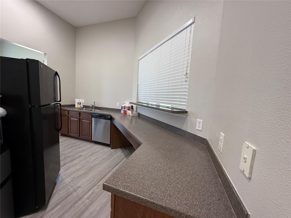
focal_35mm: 14
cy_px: 109
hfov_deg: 102.1
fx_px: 118
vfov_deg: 85.7
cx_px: 146
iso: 250
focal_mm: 2.22
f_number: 2.2
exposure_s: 1/60
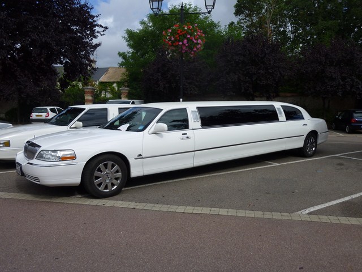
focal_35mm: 29
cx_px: 181
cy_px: 136
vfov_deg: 48.2
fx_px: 303
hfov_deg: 61.7
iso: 80
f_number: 3.5
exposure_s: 1/800
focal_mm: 5.2
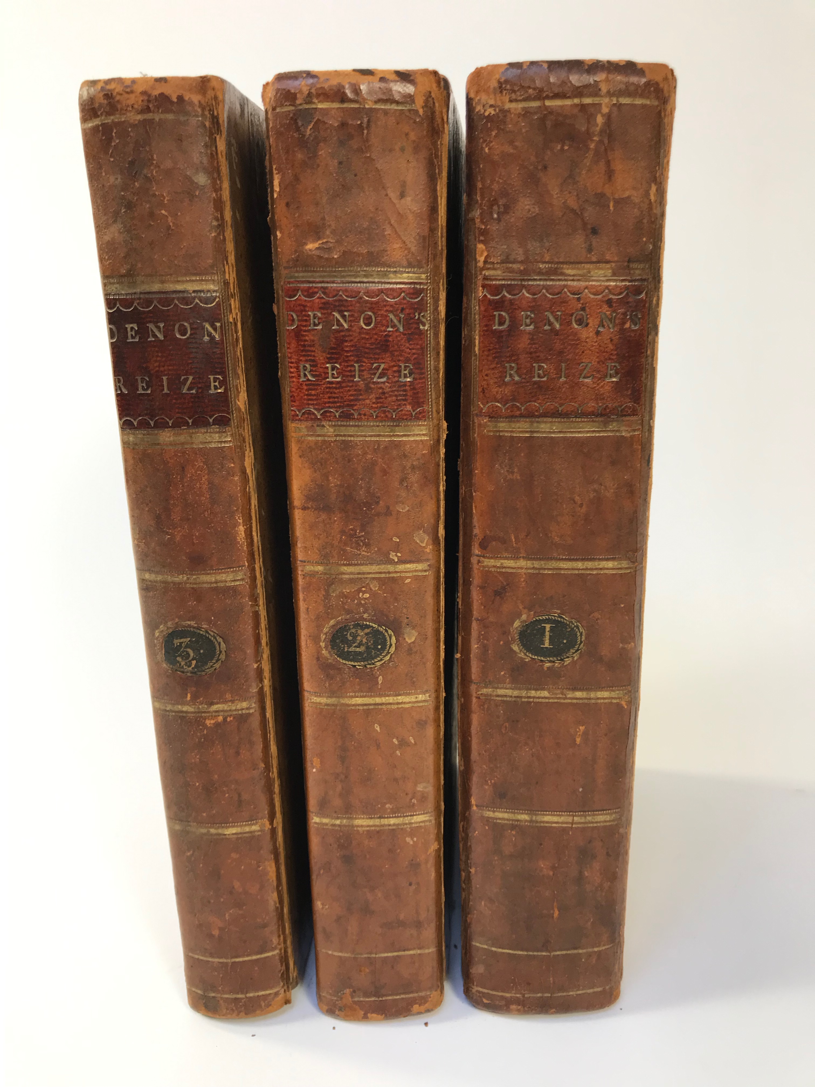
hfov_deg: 49.7
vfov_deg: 63.4
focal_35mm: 28
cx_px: 408
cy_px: 544
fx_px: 879
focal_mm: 3.99
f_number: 1.8
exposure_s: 1/50
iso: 25
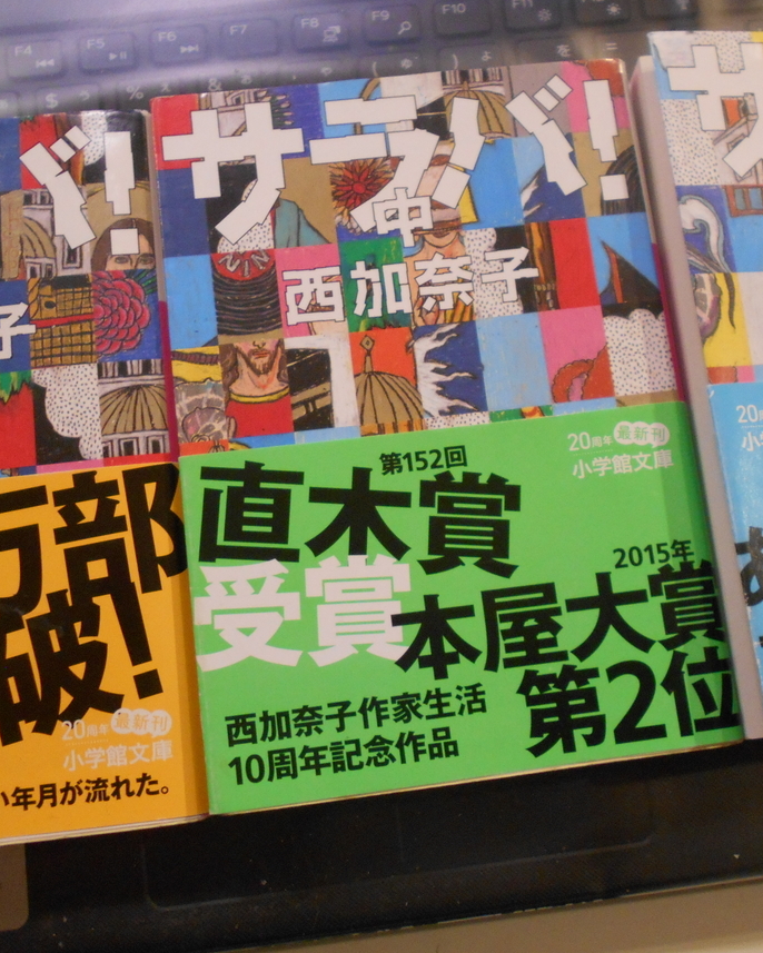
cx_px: 409
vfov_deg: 44.8
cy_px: 459
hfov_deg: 36.5
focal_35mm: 41
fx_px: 1157
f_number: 3.4
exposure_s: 1/20
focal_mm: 5.1
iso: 400
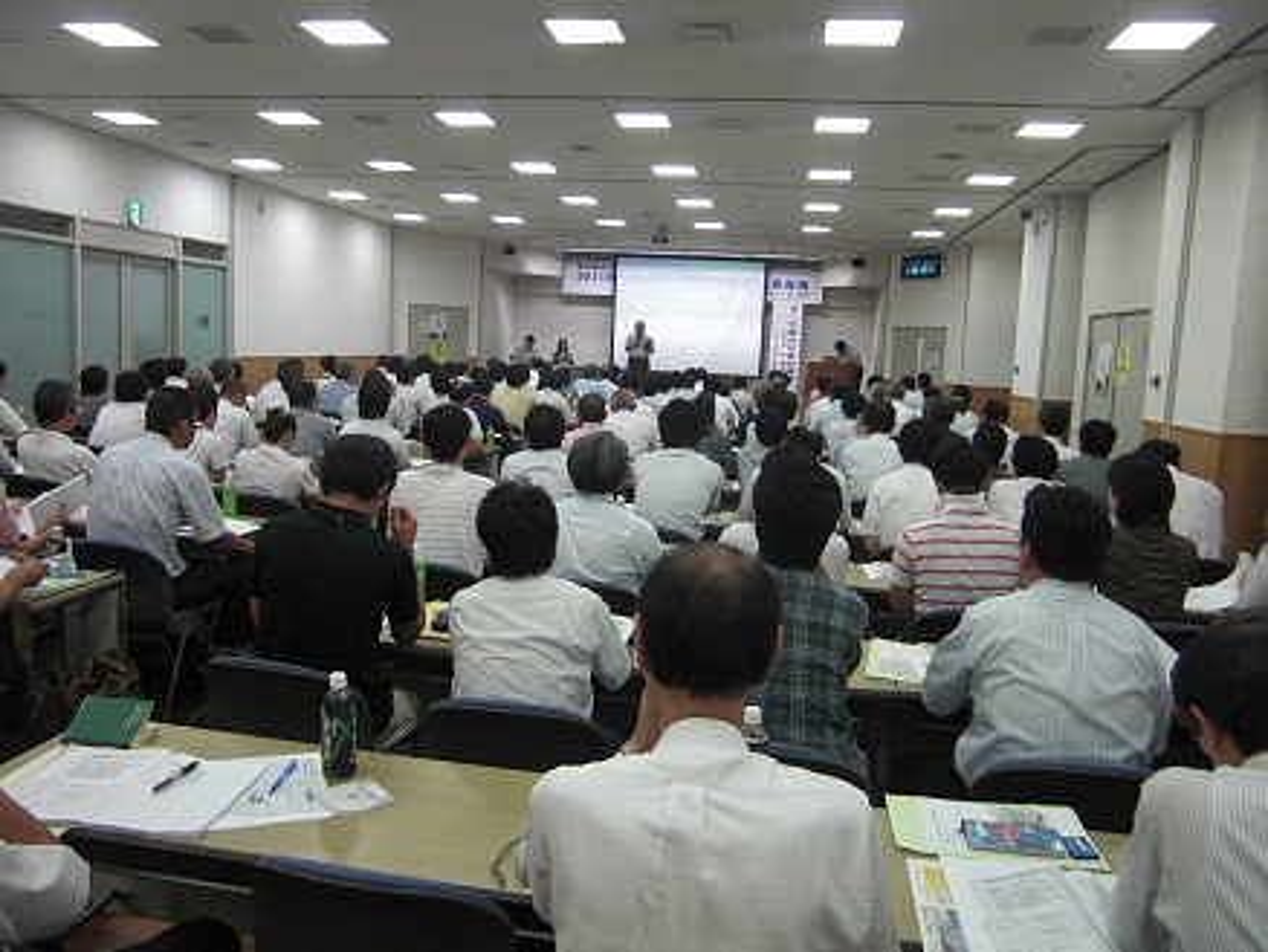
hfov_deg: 63.4
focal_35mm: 28
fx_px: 1026
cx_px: 634
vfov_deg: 49.8
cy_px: 476
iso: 200
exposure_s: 1/60
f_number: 2.6
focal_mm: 4.9
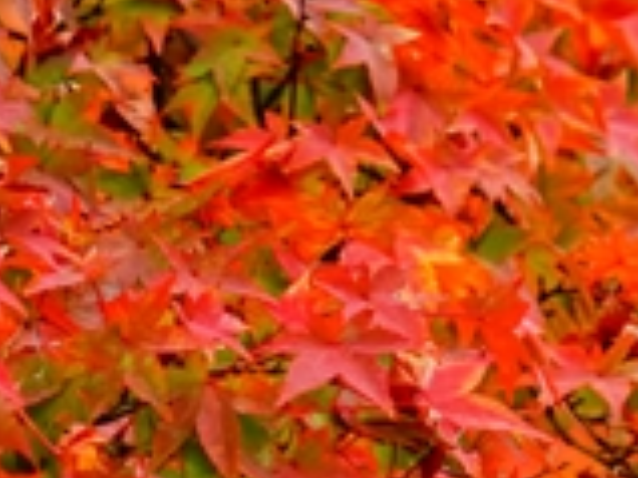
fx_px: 15636
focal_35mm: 849
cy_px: 601
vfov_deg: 1.7
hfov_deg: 2.3
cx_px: 1332
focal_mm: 117
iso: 320
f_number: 5.6
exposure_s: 1/200
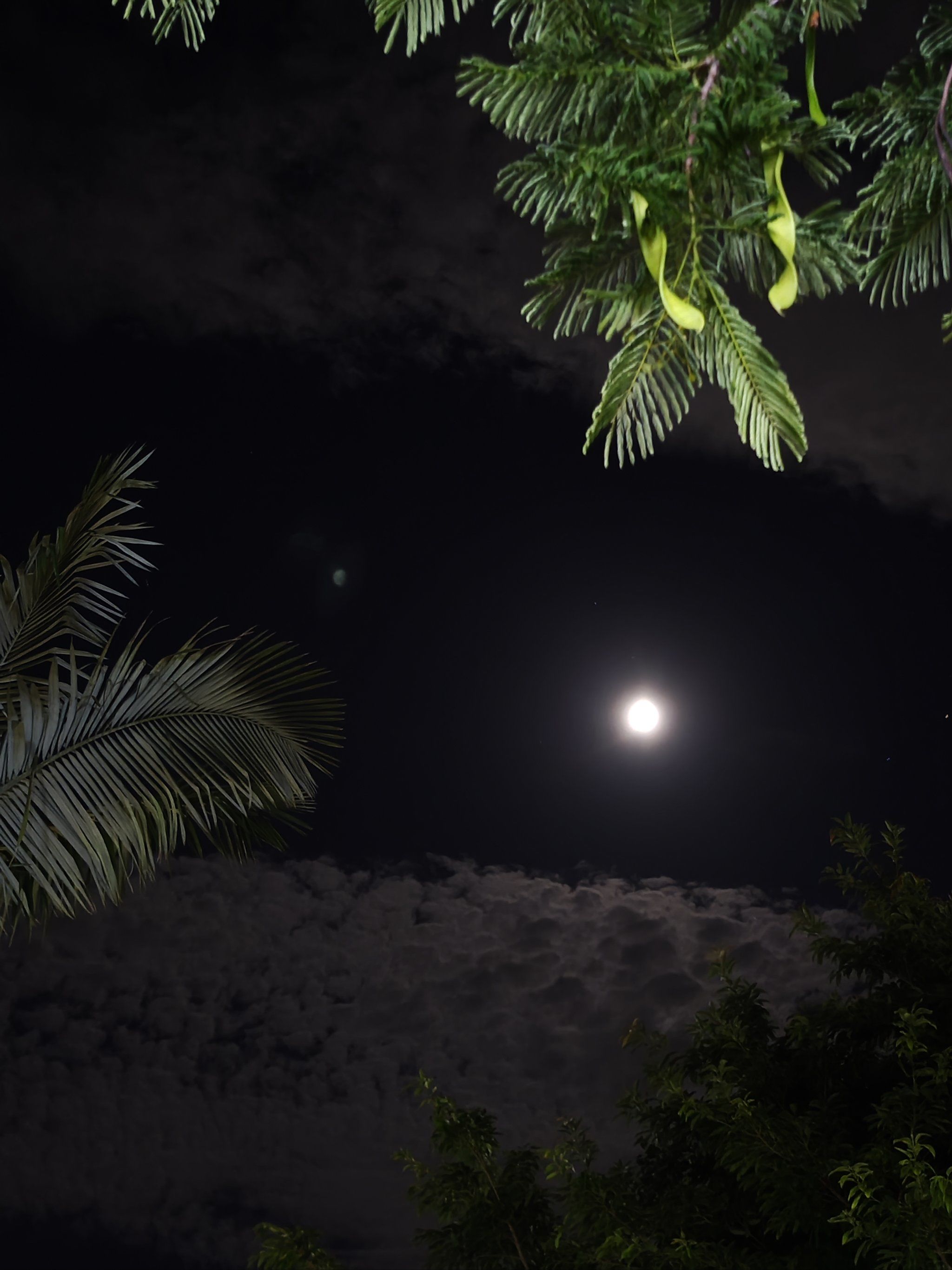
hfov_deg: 31.5
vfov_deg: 41.2
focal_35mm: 46
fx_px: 1687
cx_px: 476
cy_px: 635
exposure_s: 1/20
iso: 6400
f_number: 1.63
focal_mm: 8.72
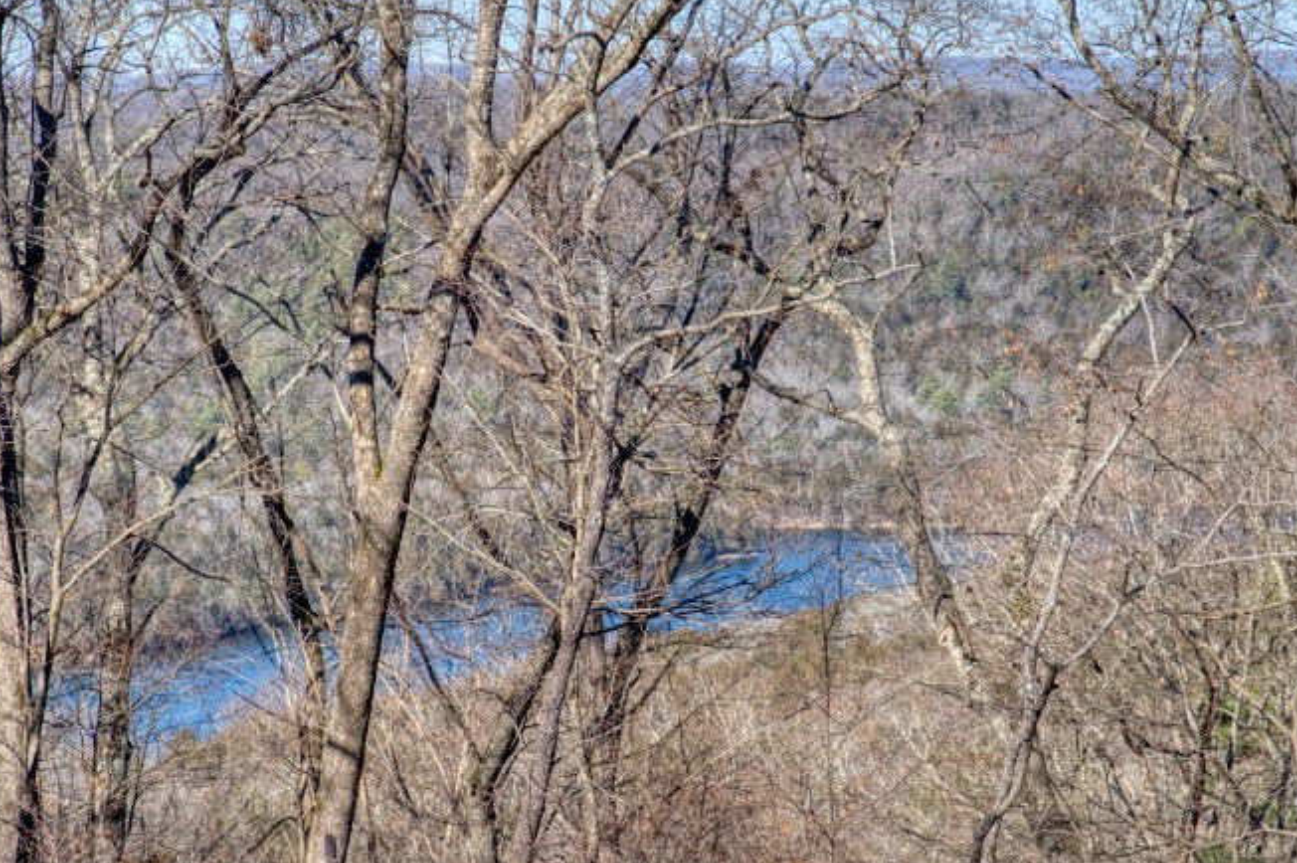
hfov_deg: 12.5
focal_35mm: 165
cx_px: 591
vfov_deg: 8.3
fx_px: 5941
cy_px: 561
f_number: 5.6
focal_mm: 105
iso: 100
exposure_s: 1/250
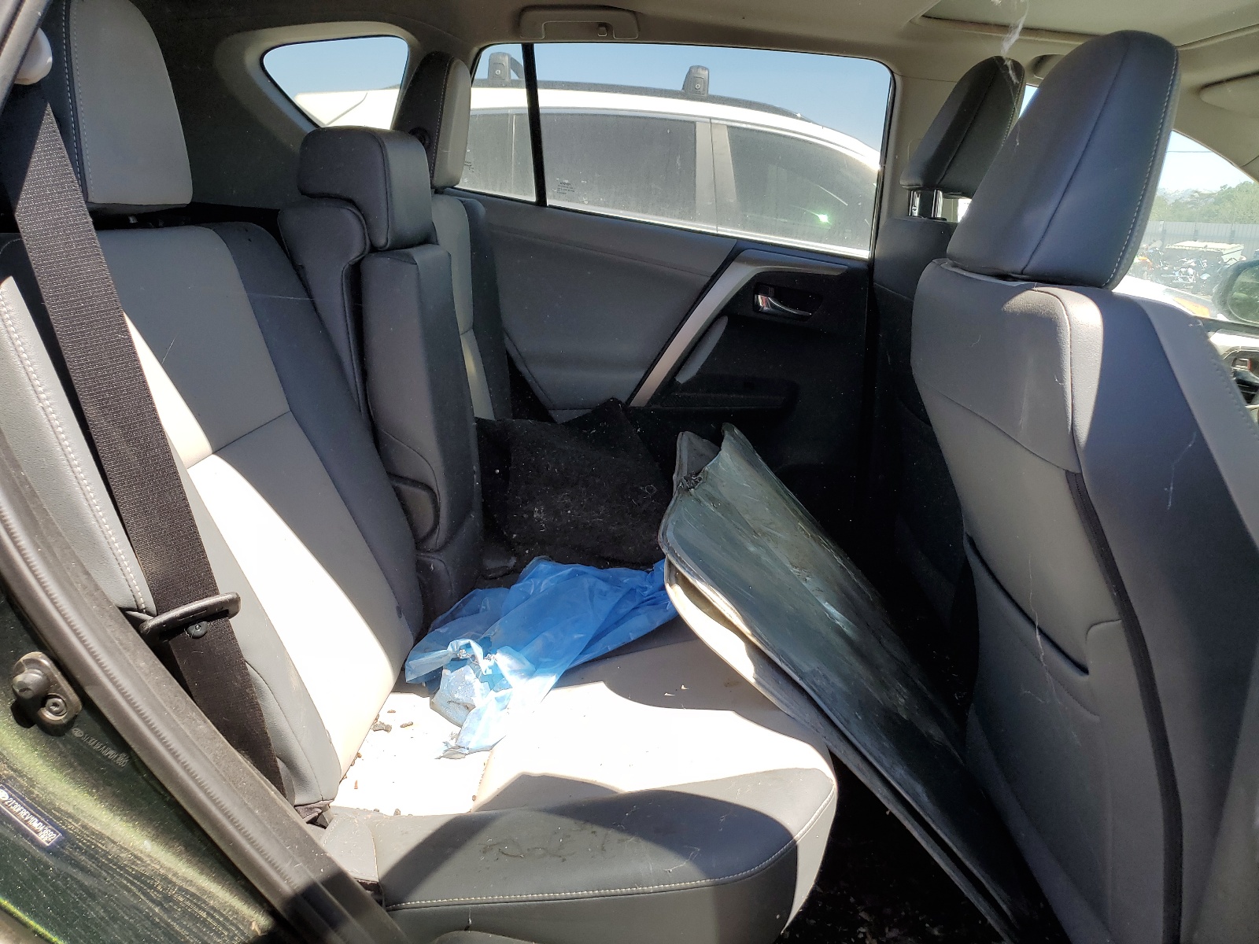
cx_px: 630
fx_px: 946
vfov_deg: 53.1
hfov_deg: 67.3
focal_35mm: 26
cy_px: 472
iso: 50
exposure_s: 1/667
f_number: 1.5
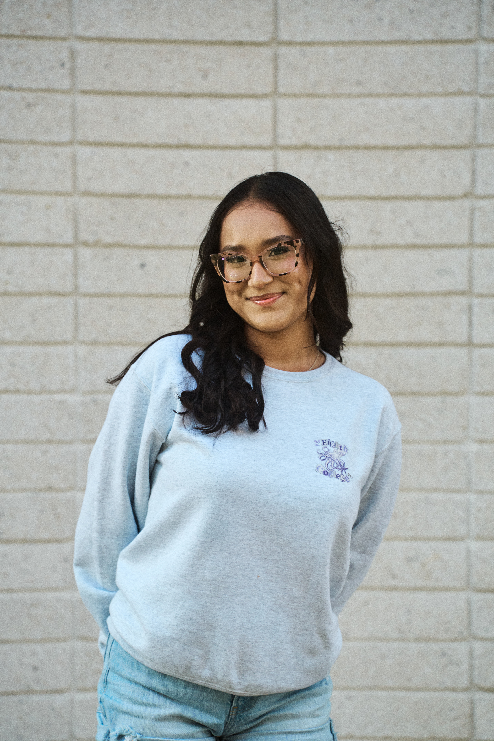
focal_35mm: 132
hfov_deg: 10.4
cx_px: 247
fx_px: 2717
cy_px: 370
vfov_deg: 15.5
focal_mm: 132
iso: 1000
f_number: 4
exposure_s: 1/320
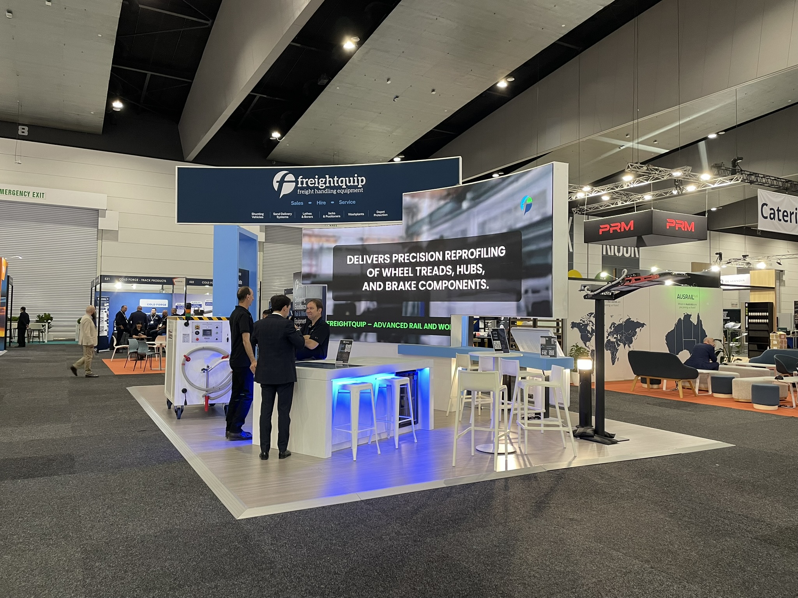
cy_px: 299
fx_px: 599
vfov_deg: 53.1
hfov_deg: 67.3
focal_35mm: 26
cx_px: 399
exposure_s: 1/50
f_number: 1.6
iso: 160
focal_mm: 4.2
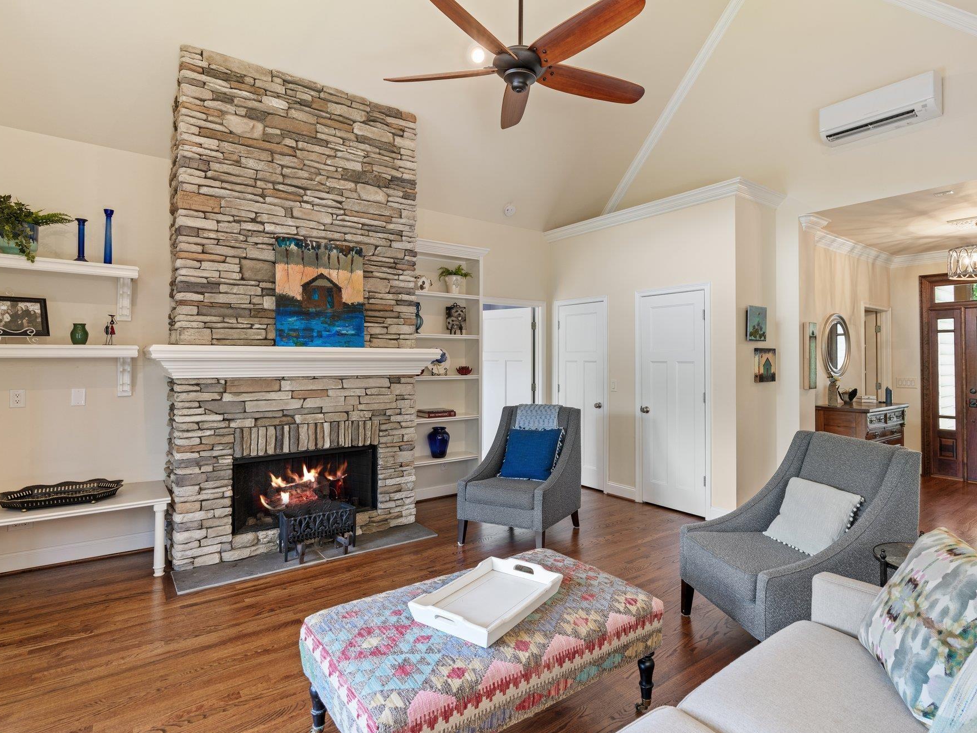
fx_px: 508
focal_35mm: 18
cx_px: 521
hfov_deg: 87.6
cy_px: 372
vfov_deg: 71.6
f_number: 9
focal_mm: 16
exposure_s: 1
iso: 200
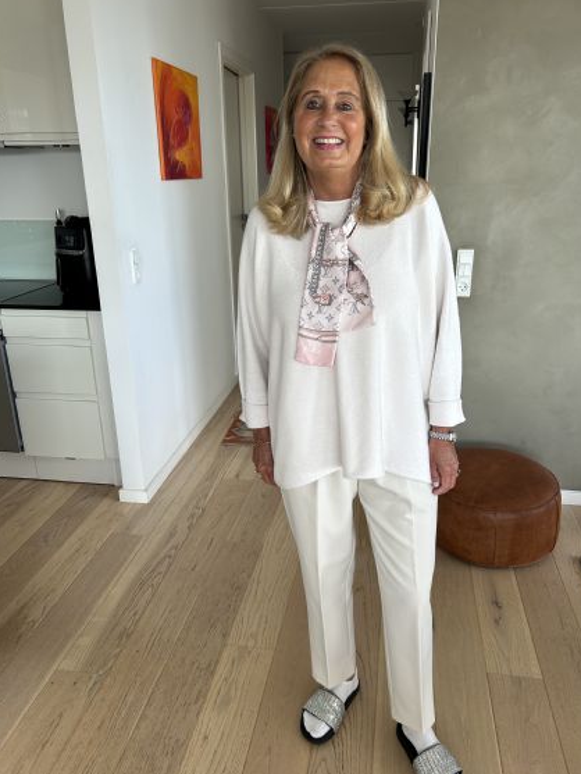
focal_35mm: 28
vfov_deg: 63.4
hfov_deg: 49.7
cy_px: 400
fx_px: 626
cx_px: 309
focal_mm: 5.7
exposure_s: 1/121
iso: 50
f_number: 1.5
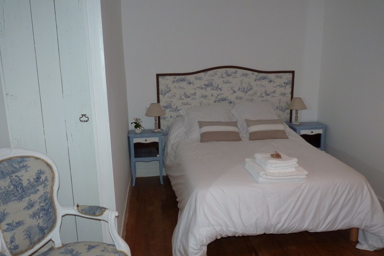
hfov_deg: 63.6
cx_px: 194
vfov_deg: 45.0
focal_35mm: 29
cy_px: 128
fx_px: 309
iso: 200
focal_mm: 4.8
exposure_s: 1/50
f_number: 3.6
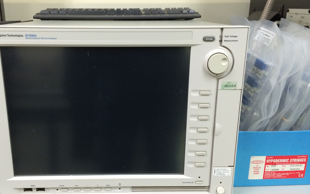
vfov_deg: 33.6
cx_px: 131
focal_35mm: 38
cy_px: 106
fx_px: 321
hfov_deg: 51.3
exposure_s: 1/30
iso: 160
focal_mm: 4.12
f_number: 2.2
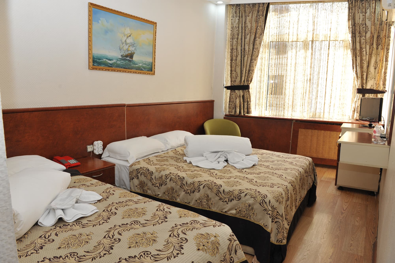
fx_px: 263
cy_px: 132
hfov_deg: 73.8
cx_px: 198
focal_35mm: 24
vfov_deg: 53.1
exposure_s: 1/60
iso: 800
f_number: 7.1
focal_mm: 24
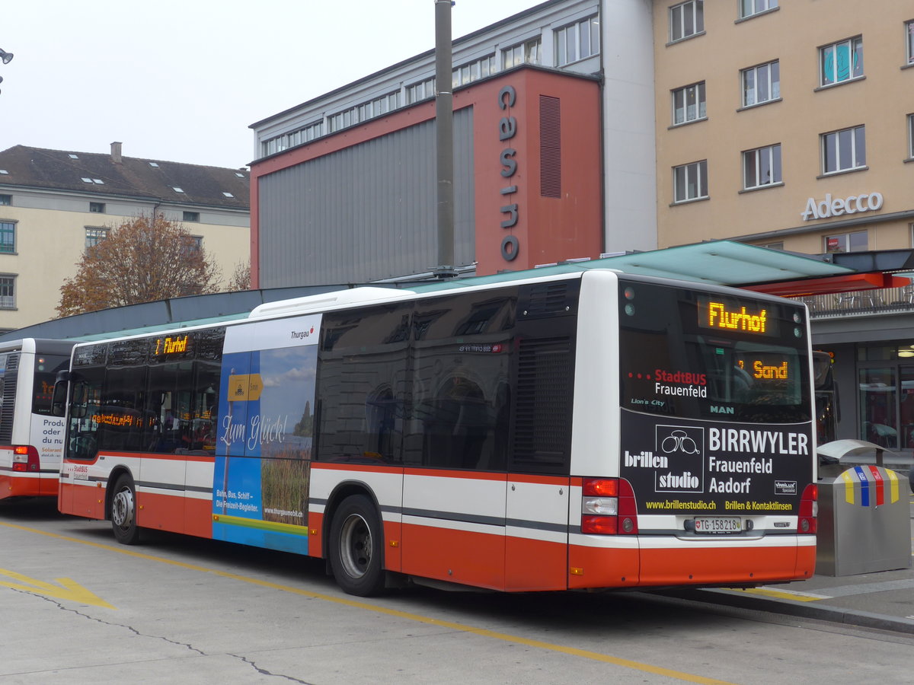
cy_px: 342
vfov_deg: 29.7
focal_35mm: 49
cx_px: 457
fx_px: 1294
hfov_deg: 38.9
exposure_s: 1/160
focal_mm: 10.1
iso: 80
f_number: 3.2
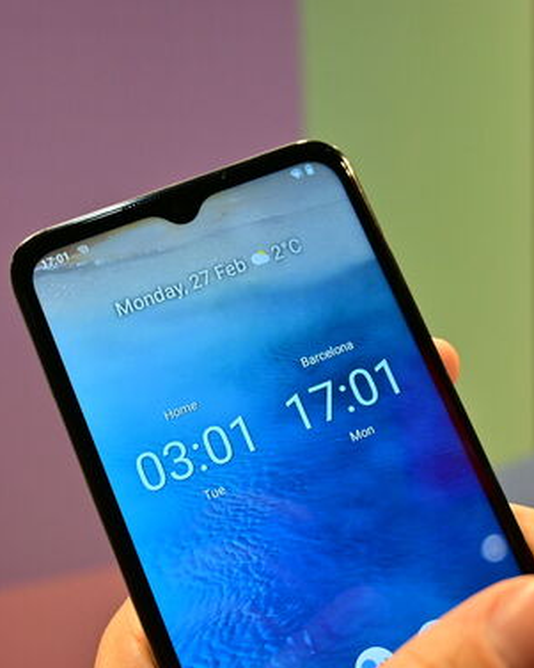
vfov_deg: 37.8
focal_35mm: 49
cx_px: 170
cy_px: 349
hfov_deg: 30.4
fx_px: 975
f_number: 4
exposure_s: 1/400
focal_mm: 21.5
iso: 900
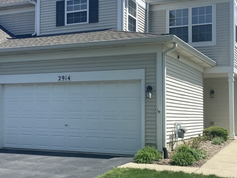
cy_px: 65
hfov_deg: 44.5
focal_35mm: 42
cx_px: 146
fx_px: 288
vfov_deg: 34.1
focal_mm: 4.25
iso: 32
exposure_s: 1/2817
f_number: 1.8
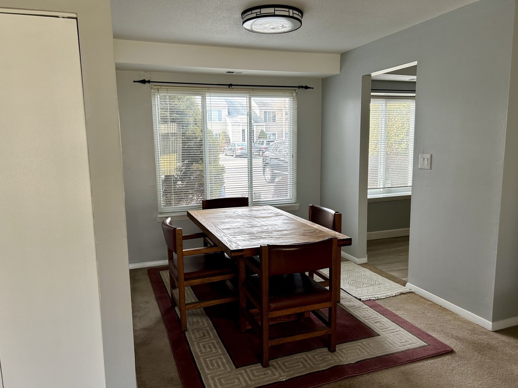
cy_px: 194
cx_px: 259
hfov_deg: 67.3
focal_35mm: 26
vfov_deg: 53.1
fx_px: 389
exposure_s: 1/121
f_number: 1.5
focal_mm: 5.7
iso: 100
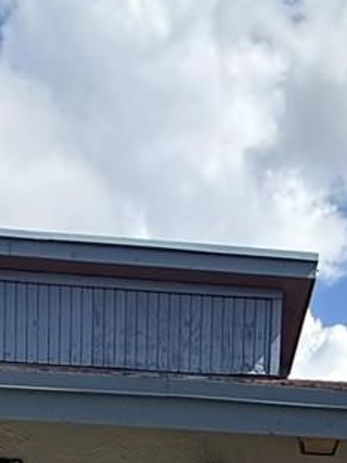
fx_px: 963
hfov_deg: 20.4
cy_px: 853
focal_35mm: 72
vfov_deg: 19.5
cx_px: 211
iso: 50
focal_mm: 2.22
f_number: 2.2
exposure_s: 1/1497
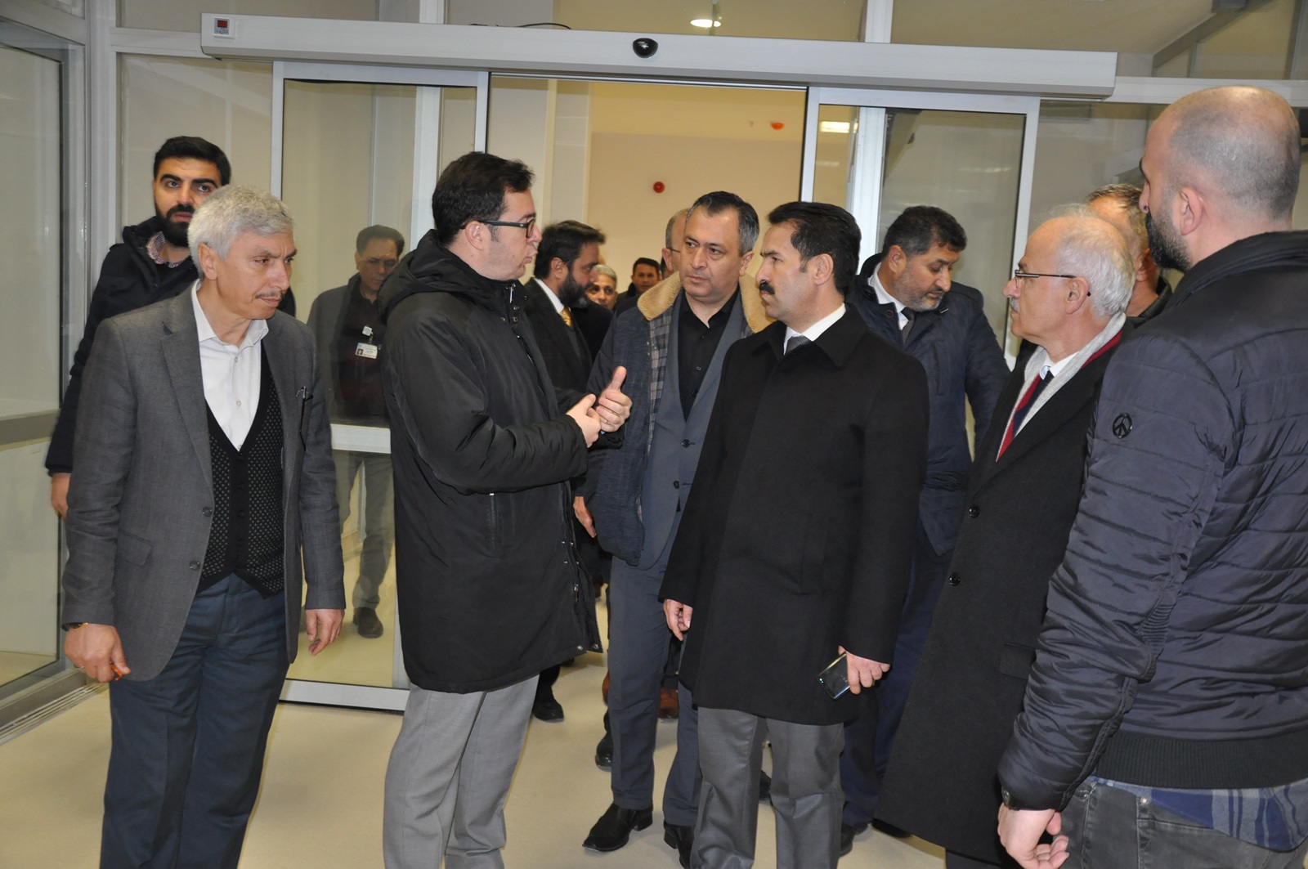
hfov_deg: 53.2
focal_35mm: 36
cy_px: 434
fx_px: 1307
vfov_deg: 36.8
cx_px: 654
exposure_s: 1/60
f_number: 3.8
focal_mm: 24
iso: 800
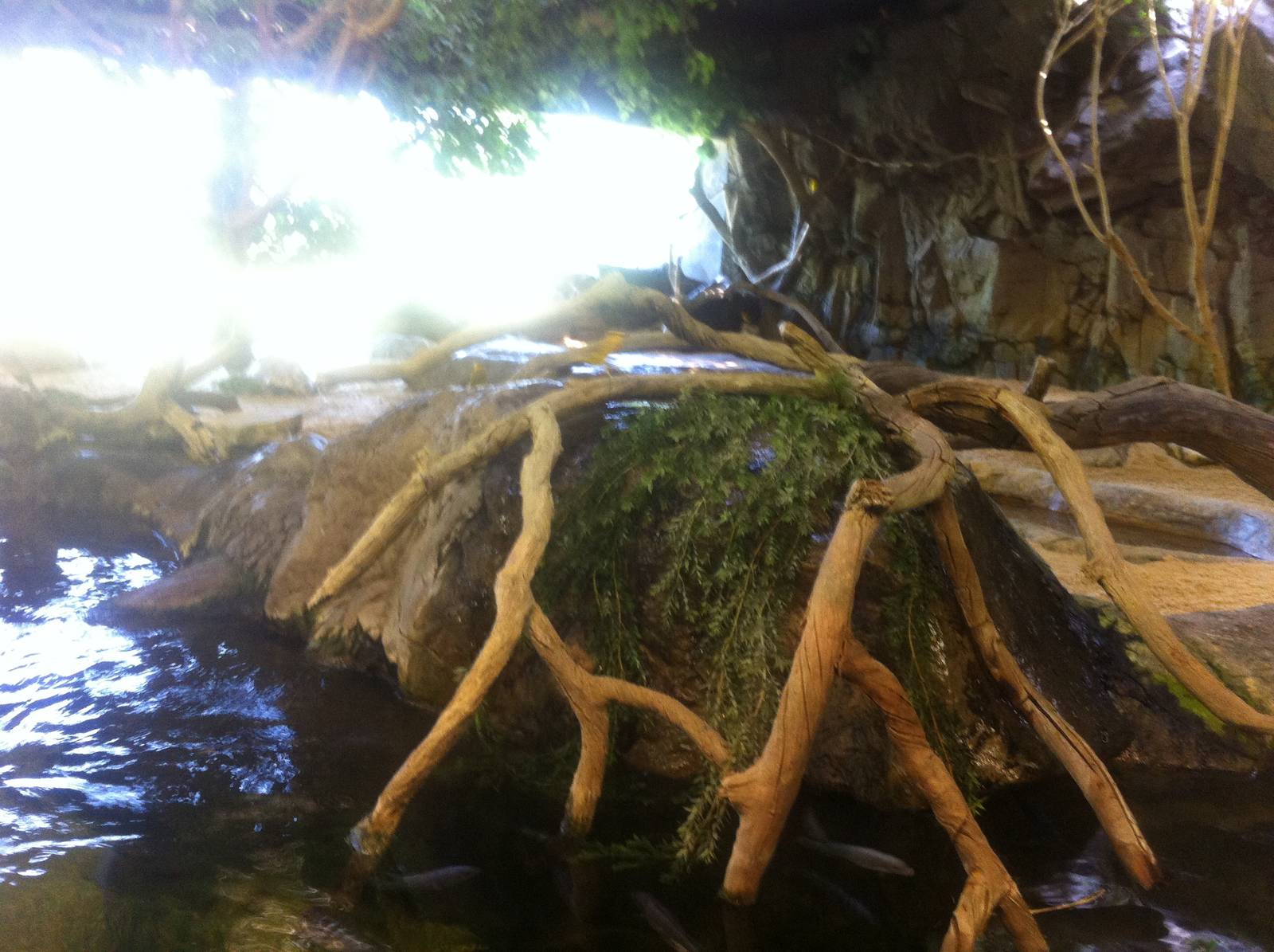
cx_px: 637
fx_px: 1286
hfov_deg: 52.7
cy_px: 476
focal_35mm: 35
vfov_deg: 40.6
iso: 200
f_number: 2.8
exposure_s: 1/15
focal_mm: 3.85
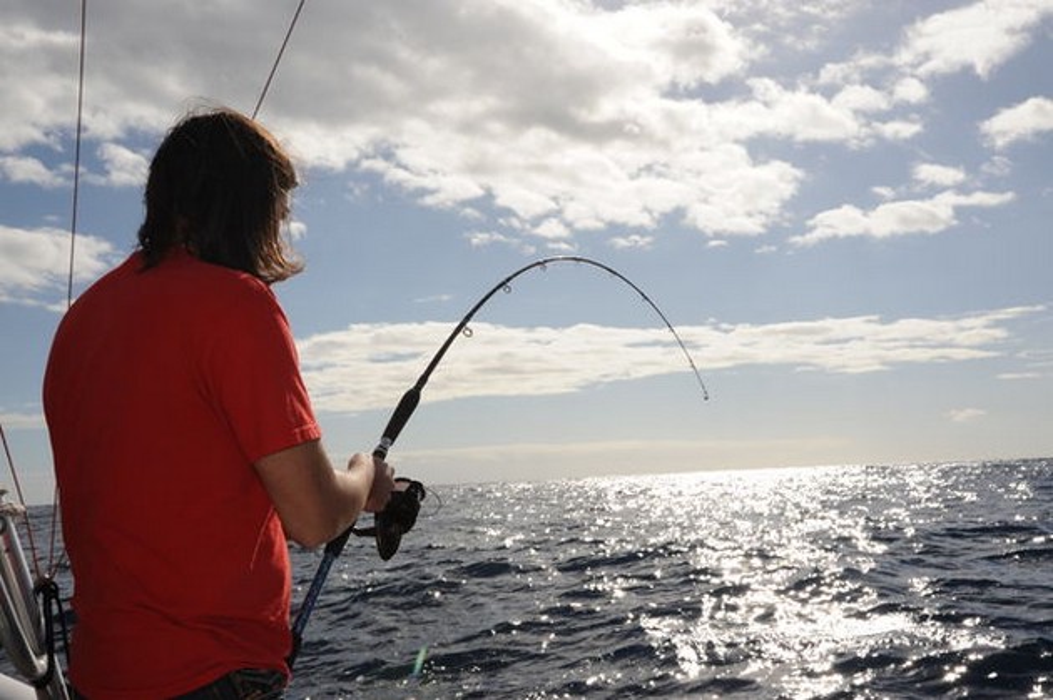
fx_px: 1111
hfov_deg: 50.7
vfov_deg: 35.0
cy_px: 350
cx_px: 526
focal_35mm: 38
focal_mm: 38
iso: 200
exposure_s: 1/250
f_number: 20
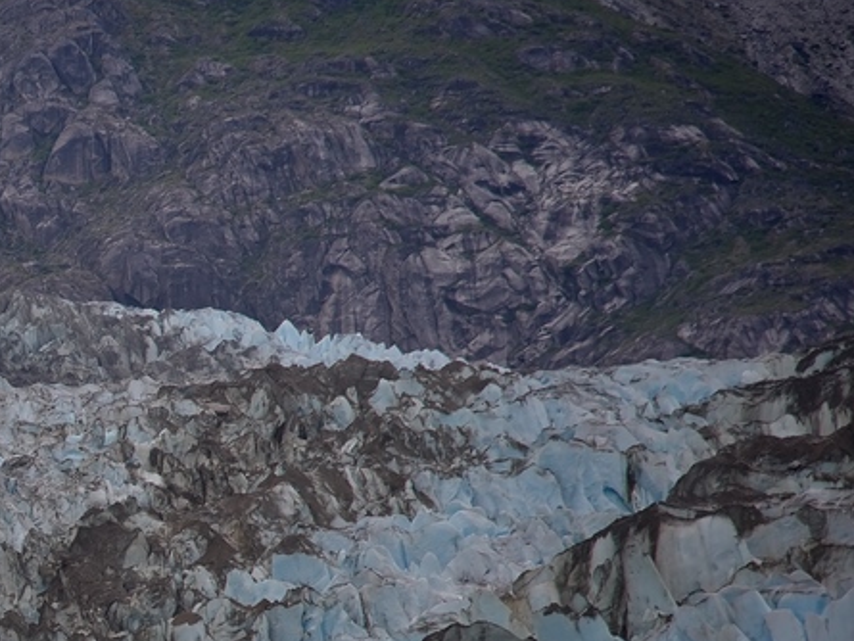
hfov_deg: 5.9
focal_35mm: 332
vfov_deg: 4.5
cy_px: 668
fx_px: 8193
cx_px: -359
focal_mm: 120
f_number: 4.5
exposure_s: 1/250
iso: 100
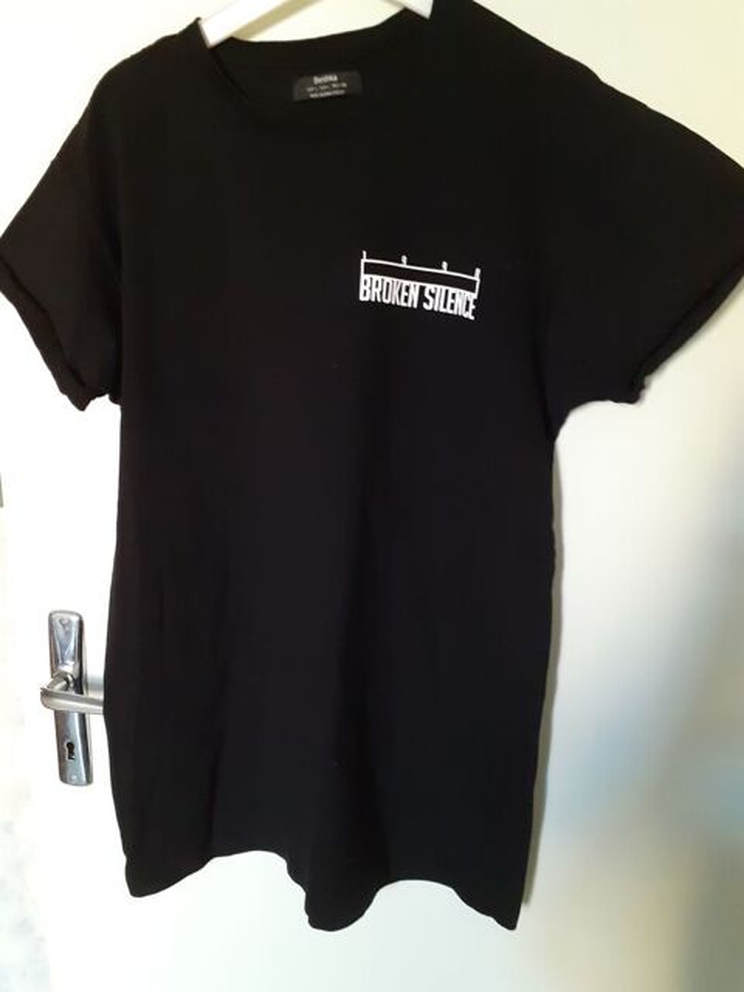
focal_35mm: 27
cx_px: 372
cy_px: 496
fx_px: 774
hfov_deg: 51.4
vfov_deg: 65.3
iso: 500
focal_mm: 3.6
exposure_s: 1/25
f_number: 1.9
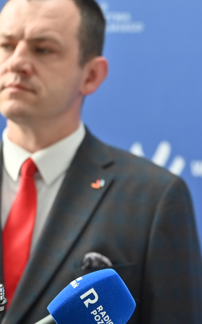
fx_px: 1163
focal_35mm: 132
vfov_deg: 15.8
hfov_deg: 9.8
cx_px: 218
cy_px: 163
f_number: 2.8
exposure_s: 1/320
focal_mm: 70
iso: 560
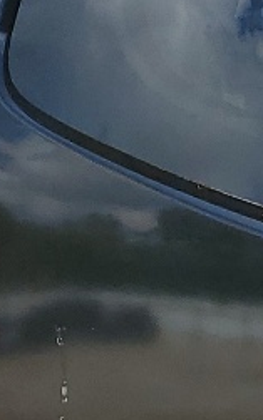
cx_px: 742
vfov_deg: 11.8
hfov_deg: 6.8
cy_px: 388
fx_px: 2017
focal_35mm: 176
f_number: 1.5
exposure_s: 1/2000
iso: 50
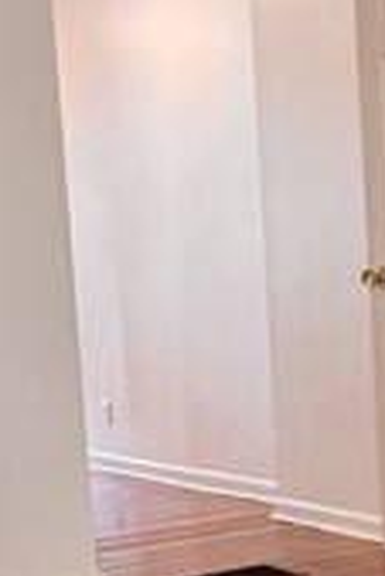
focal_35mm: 82
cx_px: 756
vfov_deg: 24.2
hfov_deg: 14.2
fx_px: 1313
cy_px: 484
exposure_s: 1/60
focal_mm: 1.57
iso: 250
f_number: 1.8
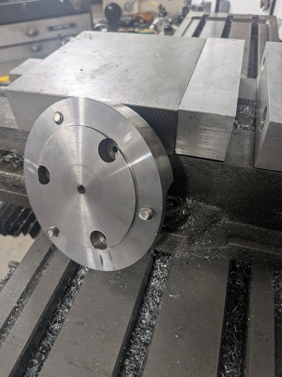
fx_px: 261
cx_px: 141
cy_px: 188
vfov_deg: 71.6
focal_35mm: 24
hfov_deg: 56.8
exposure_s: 1/40
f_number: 1.7
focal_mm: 4.53
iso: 79
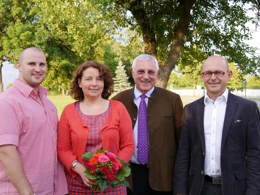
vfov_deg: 30.3
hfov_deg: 39.7
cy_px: 98
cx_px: 130
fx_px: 361
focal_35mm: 48
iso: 160
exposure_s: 1/160
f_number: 4.1
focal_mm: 24
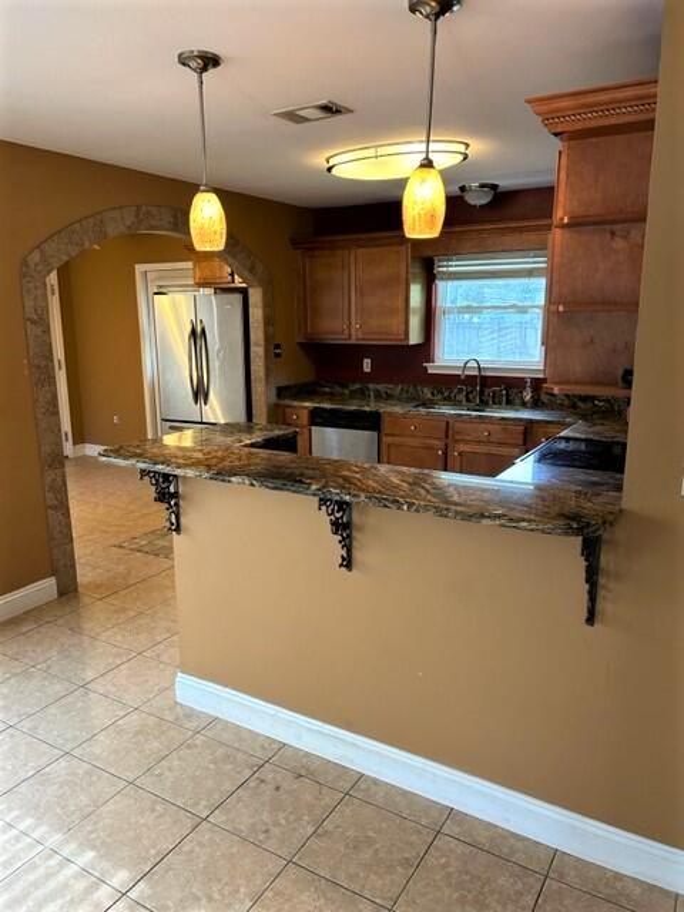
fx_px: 685
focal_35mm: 26
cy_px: 456
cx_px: 342
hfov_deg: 53.1
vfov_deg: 67.3
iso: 125
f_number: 1.5
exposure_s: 1/60
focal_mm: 5.7
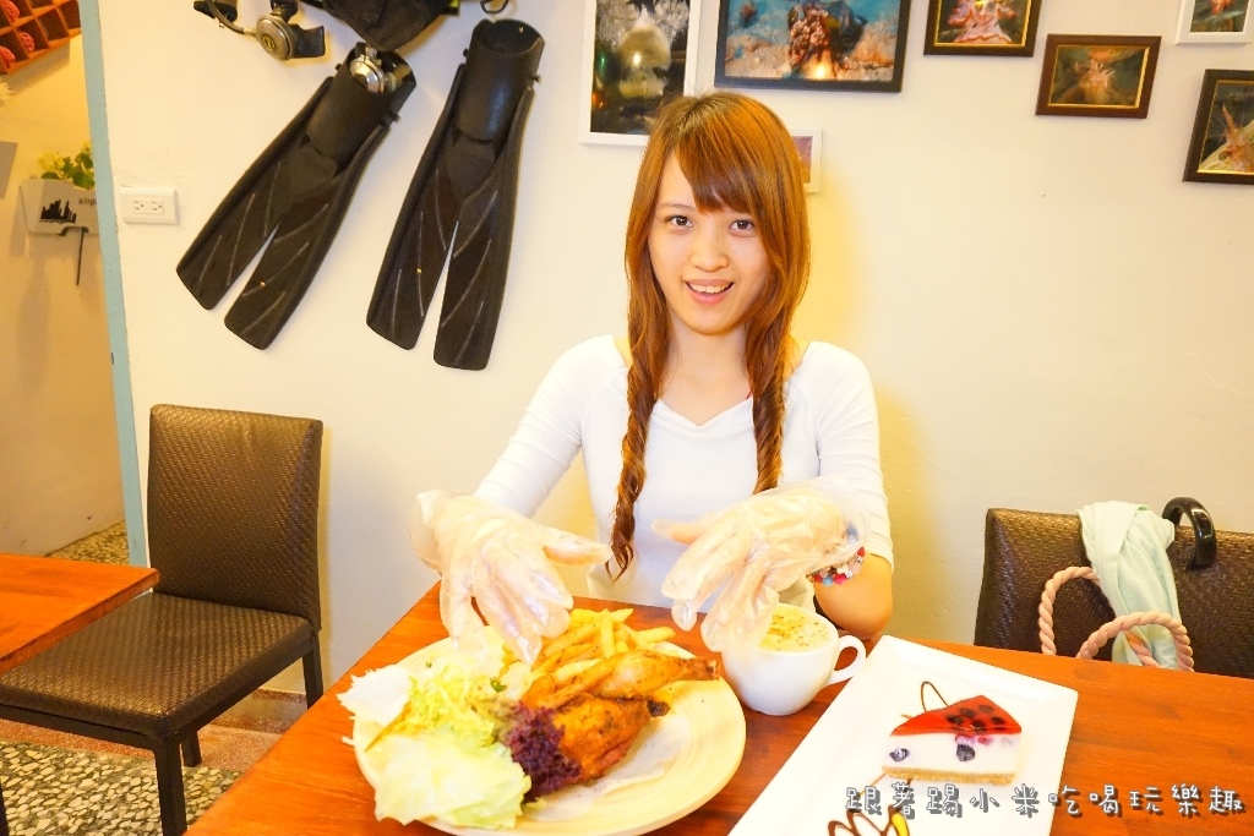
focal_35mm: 24
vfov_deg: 53.1
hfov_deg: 73.7
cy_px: 418
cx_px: 627
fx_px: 836
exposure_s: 1/60
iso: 3200
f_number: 3.5
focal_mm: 16
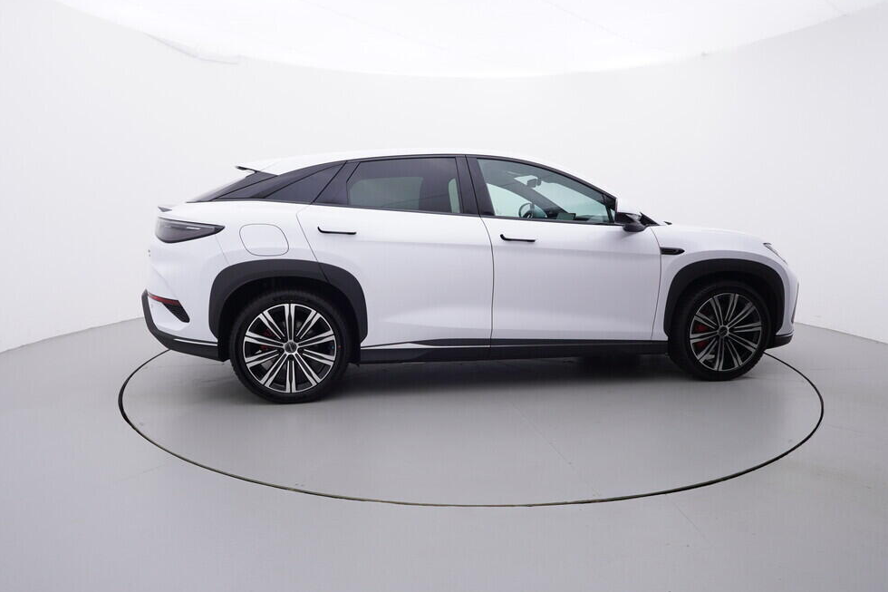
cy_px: 298
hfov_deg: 74.9
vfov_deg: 54.0
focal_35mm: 24
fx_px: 580
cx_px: 448
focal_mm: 15
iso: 200
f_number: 5
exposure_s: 1/80
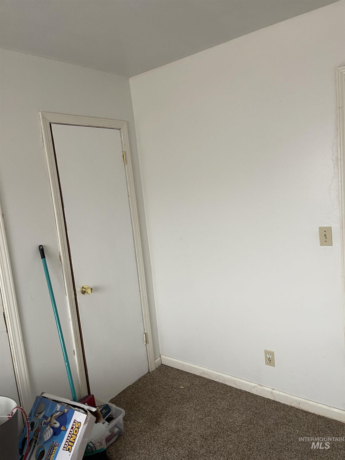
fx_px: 332
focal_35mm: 25
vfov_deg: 69.4
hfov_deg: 54.9
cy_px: 230
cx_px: 172
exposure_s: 1/60
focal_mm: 5.1
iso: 125
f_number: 1.6
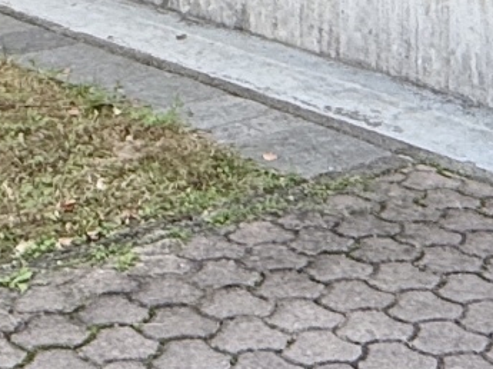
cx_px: 230
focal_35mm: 104
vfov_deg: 12.5
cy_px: -375
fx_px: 1480
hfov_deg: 18.9
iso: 50
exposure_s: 1/99
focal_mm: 2.22
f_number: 2.2
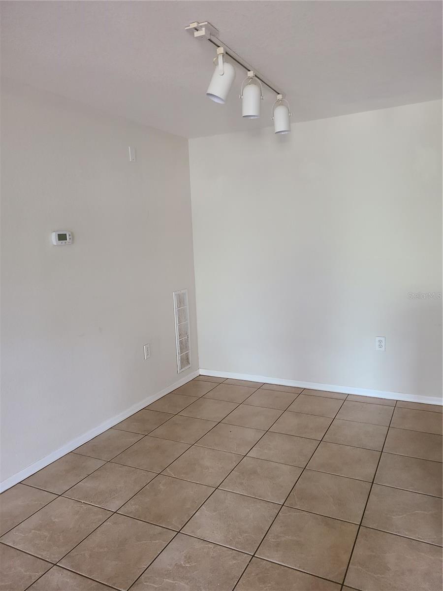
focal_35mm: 26
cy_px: 296
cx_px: 222
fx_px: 444
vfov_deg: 67.3
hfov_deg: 53.1
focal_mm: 5.4
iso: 400
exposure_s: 1/40
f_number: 1.8
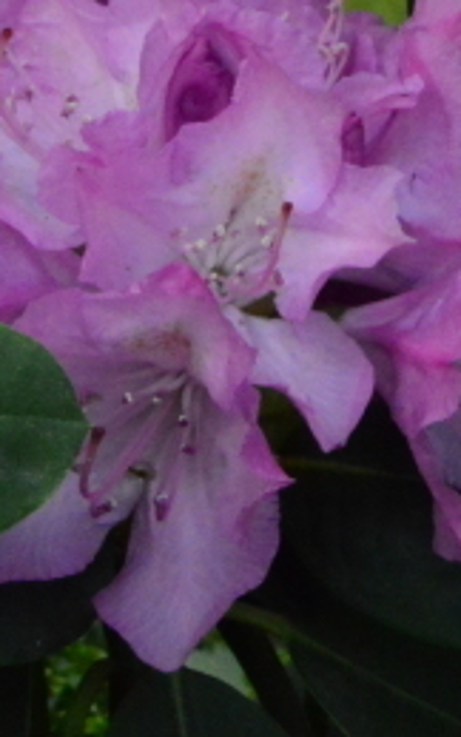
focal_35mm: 314
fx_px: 6309
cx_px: 748
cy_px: -98
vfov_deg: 6.7
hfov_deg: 4.2
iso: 3200
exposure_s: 1/250
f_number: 25
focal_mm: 52
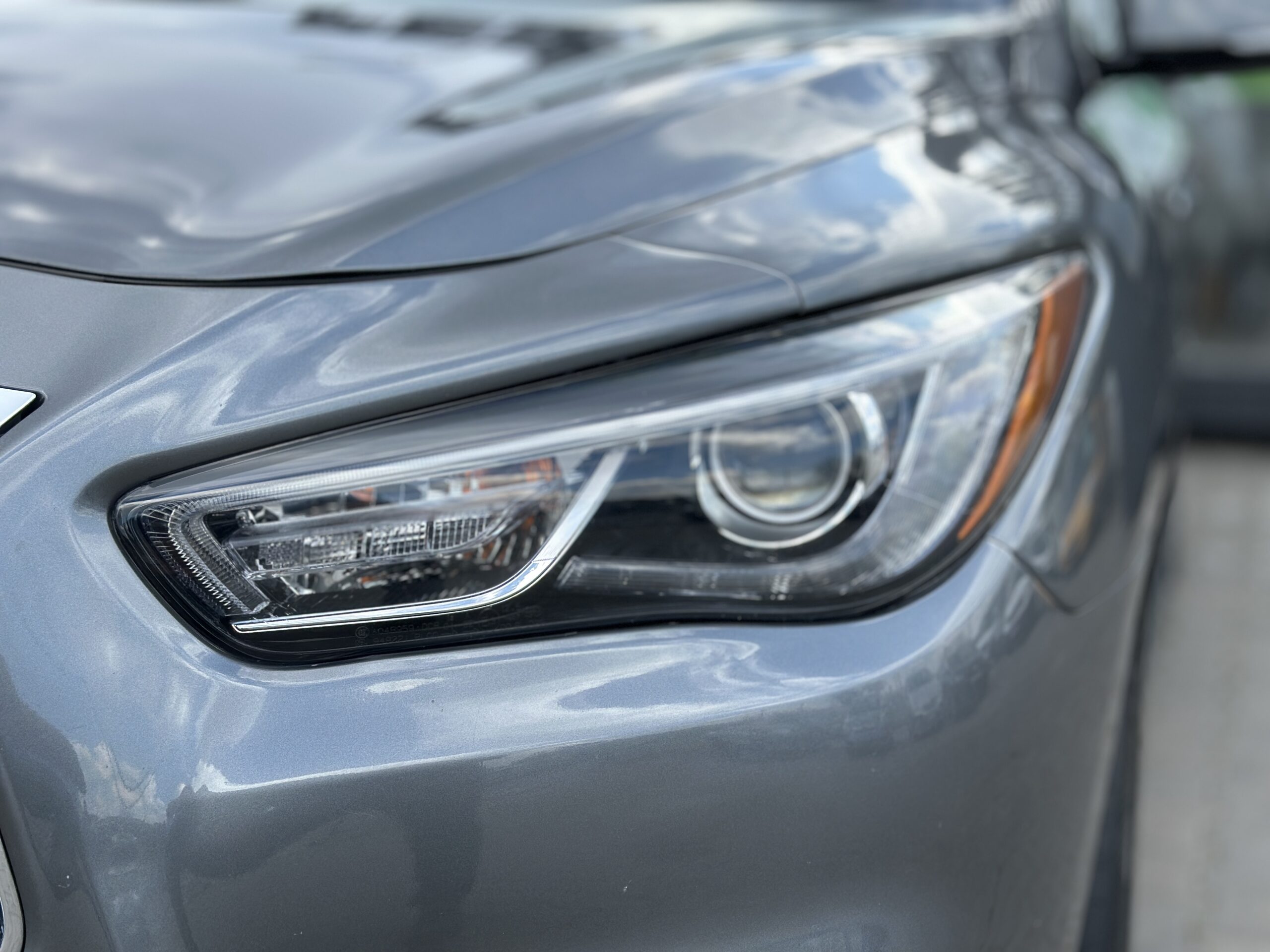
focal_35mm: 48
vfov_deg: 30.3
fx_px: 1761
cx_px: 635
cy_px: 476
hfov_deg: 39.7
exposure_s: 1/1815
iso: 80
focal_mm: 6.86
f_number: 1.78
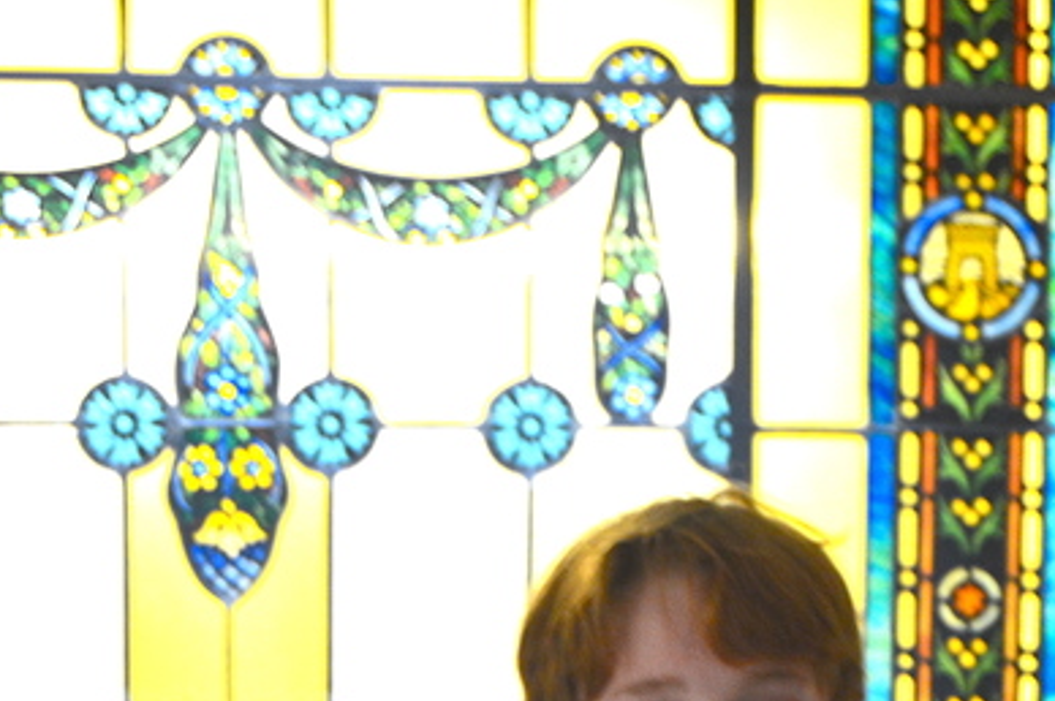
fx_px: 5221
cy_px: 920
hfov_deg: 11.5
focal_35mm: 178
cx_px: 835
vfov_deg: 7.6
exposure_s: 1/13
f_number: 6.3
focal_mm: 45
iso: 800
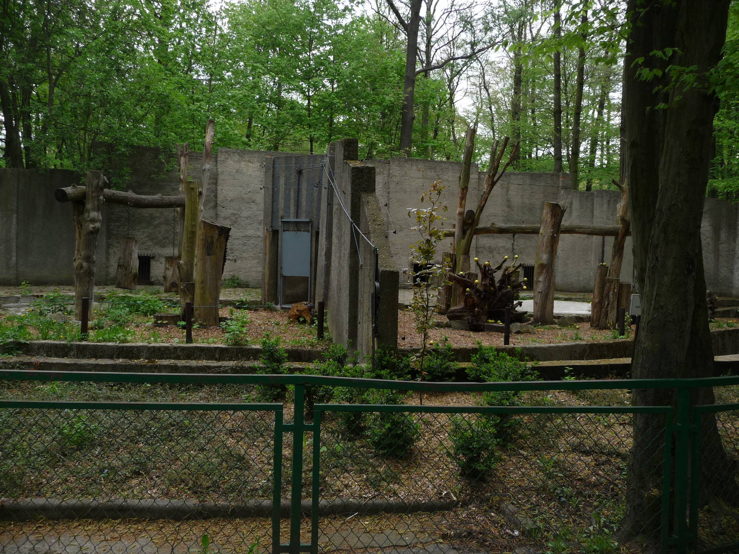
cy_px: 277
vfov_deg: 49.7
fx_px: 598
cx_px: 370
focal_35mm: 28
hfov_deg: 63.4
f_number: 3.3
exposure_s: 1/125
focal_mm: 4.7
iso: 100
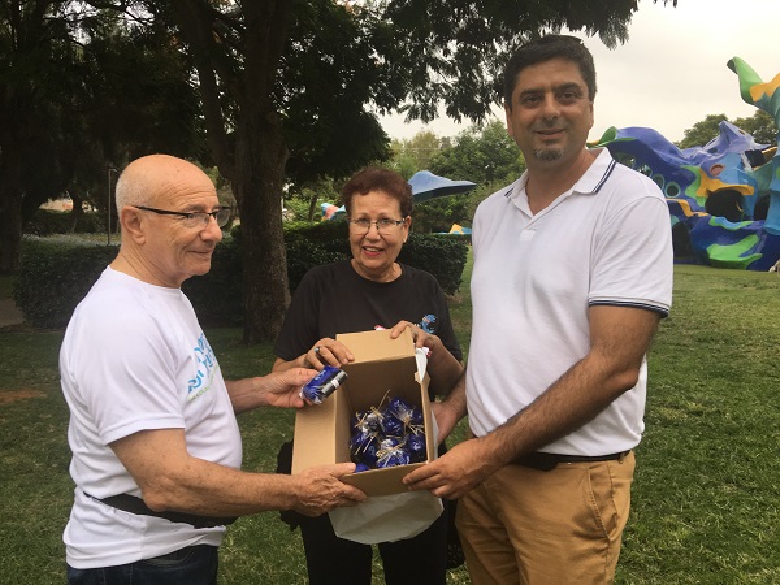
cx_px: 390
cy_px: 292
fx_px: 653
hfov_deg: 61.7
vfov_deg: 48.2
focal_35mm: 29
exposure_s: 1/50
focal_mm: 4.15
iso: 32
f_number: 2.2
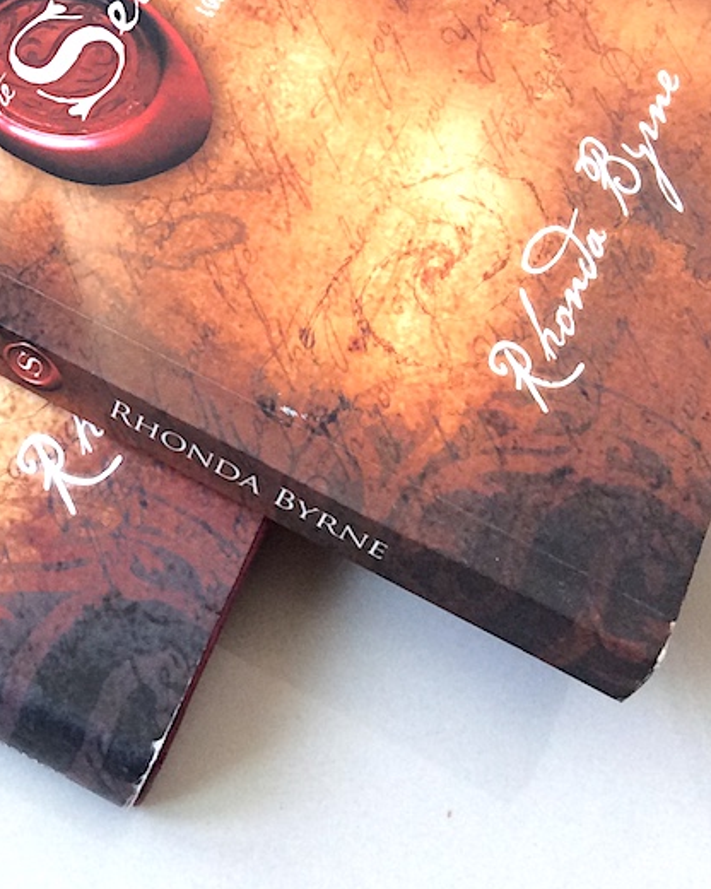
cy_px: 252
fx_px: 1789
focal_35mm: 68
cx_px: -26
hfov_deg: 21.6
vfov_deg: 27.6
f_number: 2.4
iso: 64
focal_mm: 3.3
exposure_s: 1/100
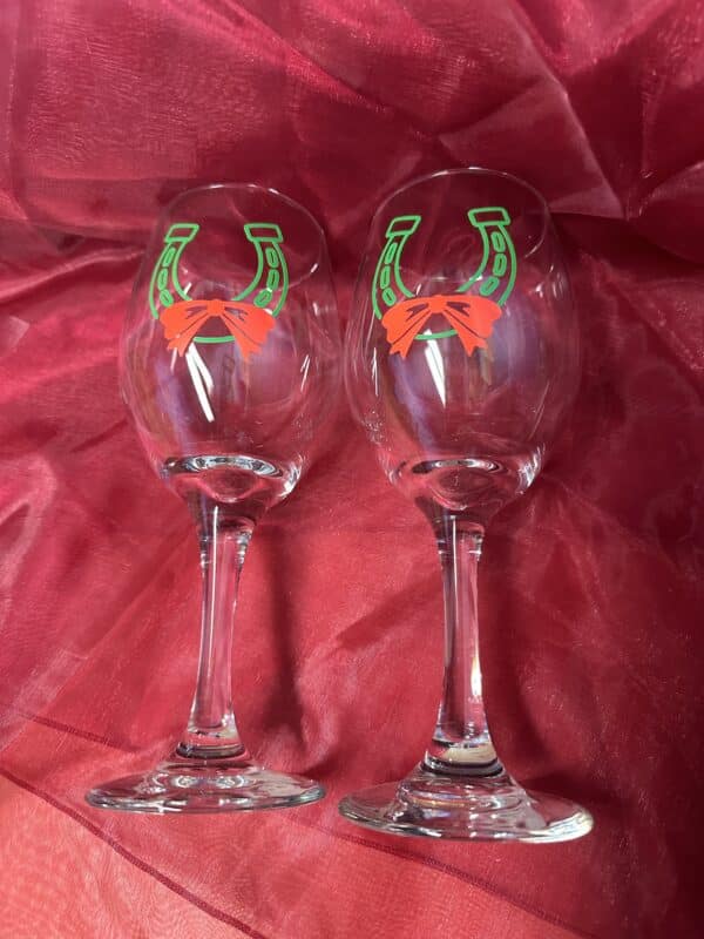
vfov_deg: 71.6
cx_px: 352
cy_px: 470
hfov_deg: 56.8
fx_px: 651
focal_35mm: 24
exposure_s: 1/60
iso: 640
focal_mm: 6.86
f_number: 1.78
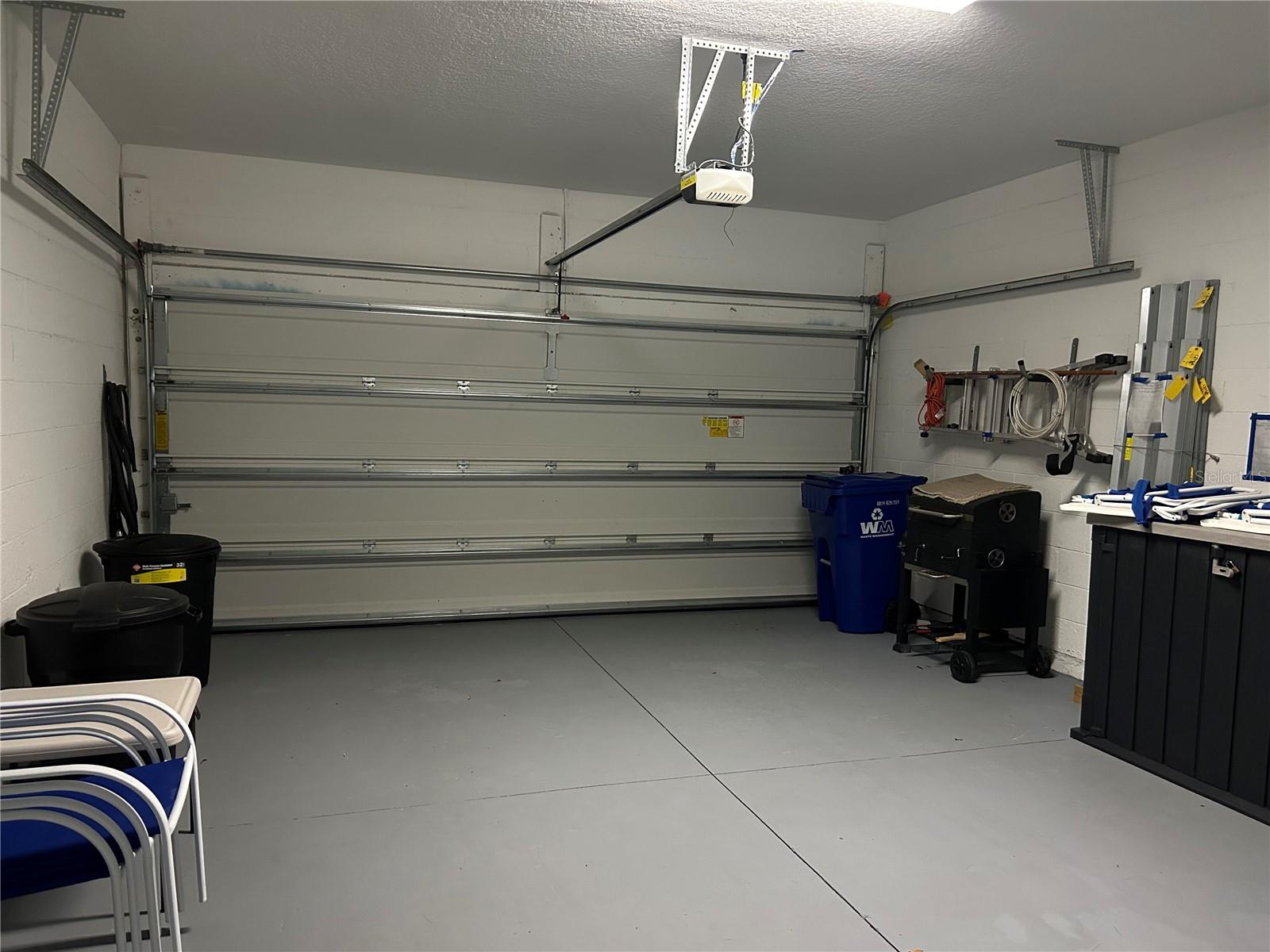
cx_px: 635
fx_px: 954
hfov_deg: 67.3
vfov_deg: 53.1
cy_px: 476
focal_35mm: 26
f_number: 1.5
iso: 500
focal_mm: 5.7
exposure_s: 1/60
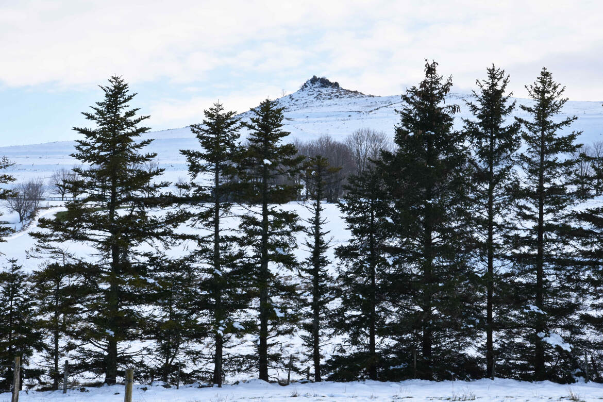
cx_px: 302
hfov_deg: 14.0
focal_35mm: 147
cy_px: 201
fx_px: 2462
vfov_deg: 9.3
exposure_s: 1/160
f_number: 16
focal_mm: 98
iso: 360
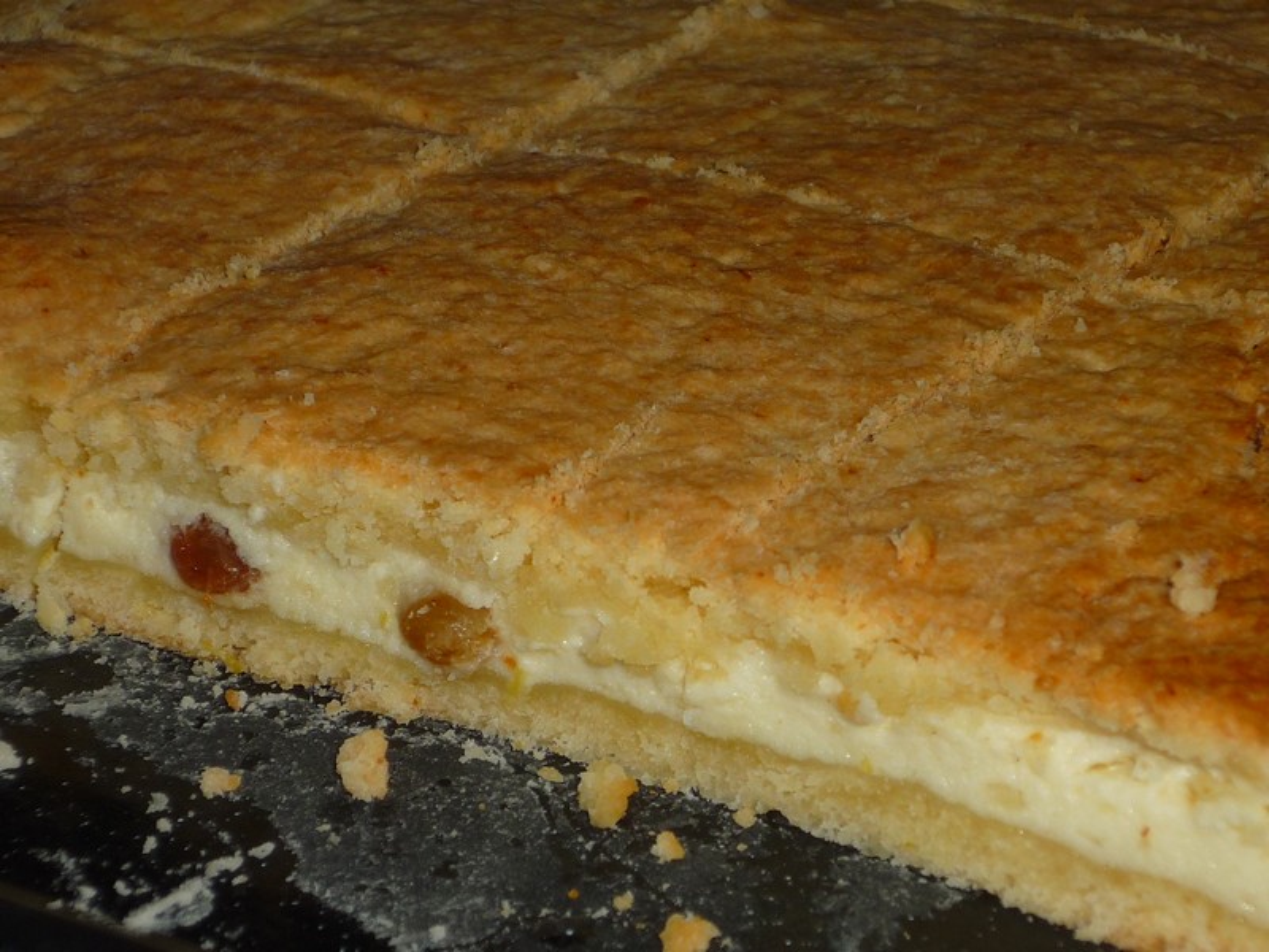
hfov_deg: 17.4
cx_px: 634
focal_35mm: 113
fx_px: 4143
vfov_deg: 13.1
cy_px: 476
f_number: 5.6
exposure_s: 1/50
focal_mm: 14.2
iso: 100
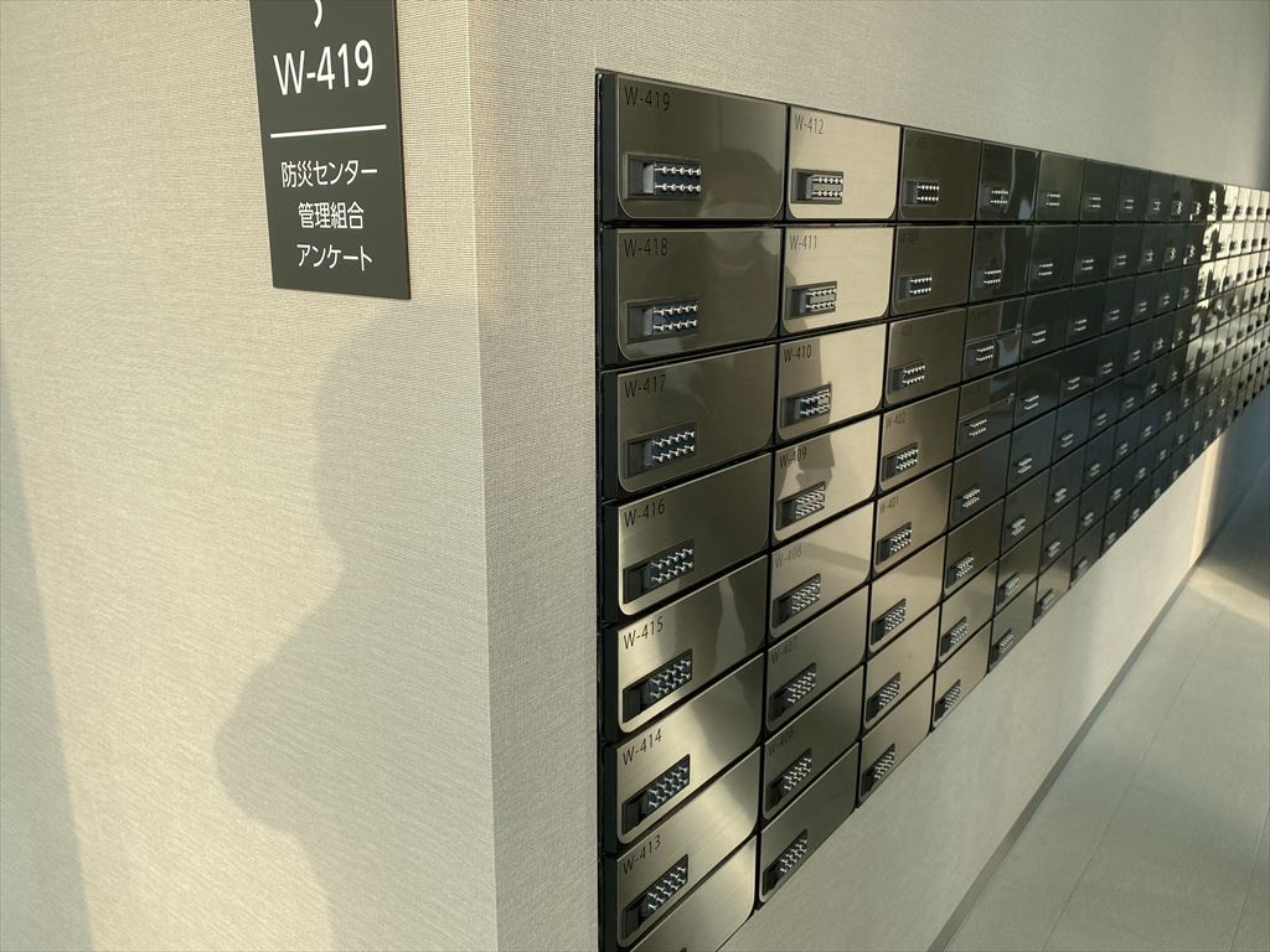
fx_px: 954
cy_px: 476
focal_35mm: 26
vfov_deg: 53.1
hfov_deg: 67.3
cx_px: 635
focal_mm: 4.25
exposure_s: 1/662
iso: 32
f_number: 1.8
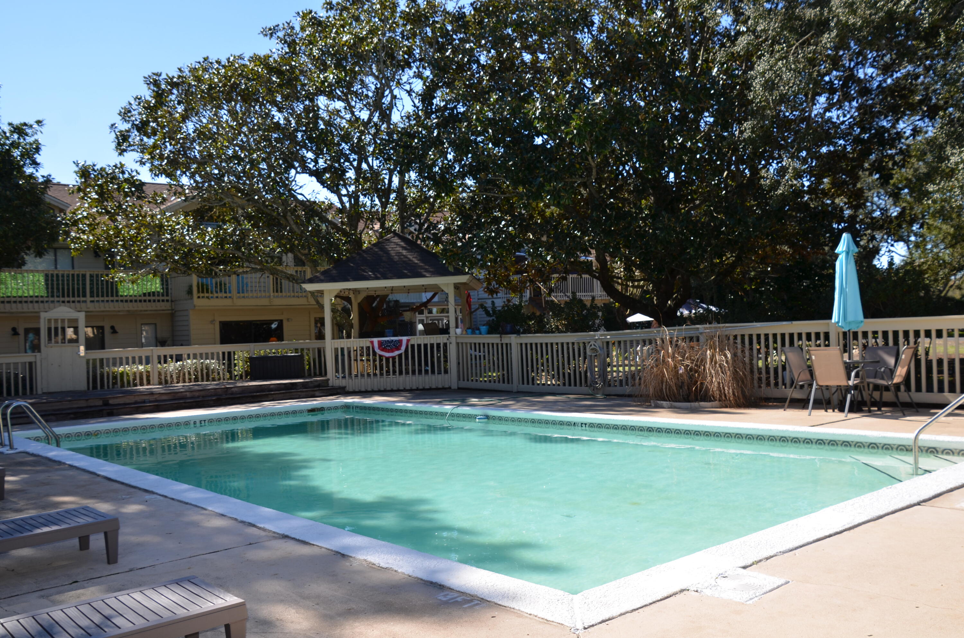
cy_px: 319
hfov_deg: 59.6
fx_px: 842
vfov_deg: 41.5
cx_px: 482
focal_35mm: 32
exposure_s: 1/250
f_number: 7.1
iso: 100
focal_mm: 21
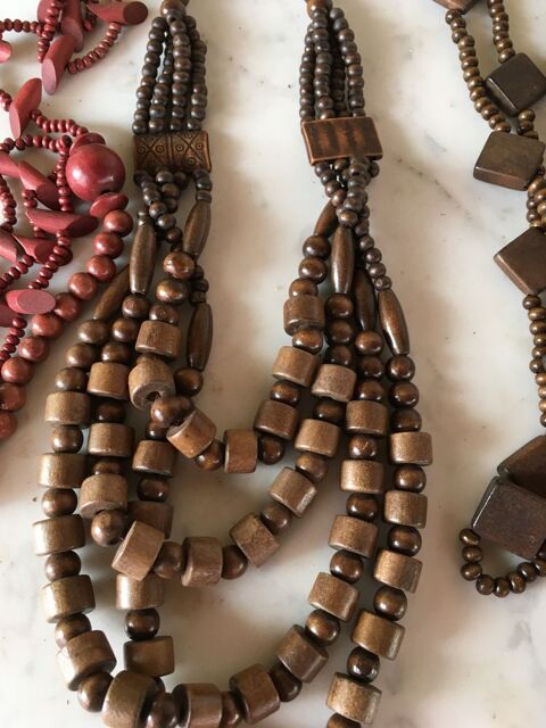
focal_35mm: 29
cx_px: 273
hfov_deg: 48.2
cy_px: 364
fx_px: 610
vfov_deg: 61.7
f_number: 2.2
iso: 40
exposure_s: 1/33
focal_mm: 4.15
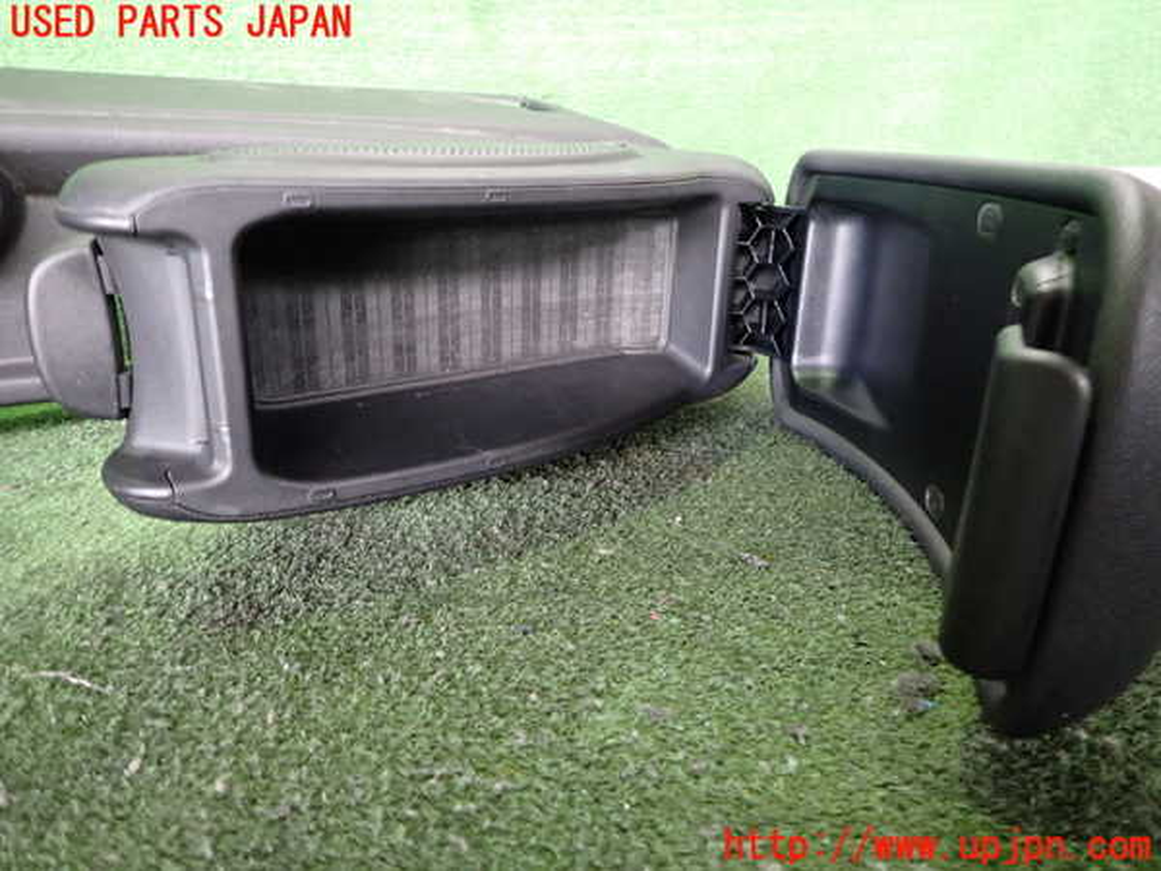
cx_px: 580
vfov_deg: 54.9
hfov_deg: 69.4
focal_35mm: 25
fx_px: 838
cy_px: 436
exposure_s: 1/30
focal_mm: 4.5
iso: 500
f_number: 2
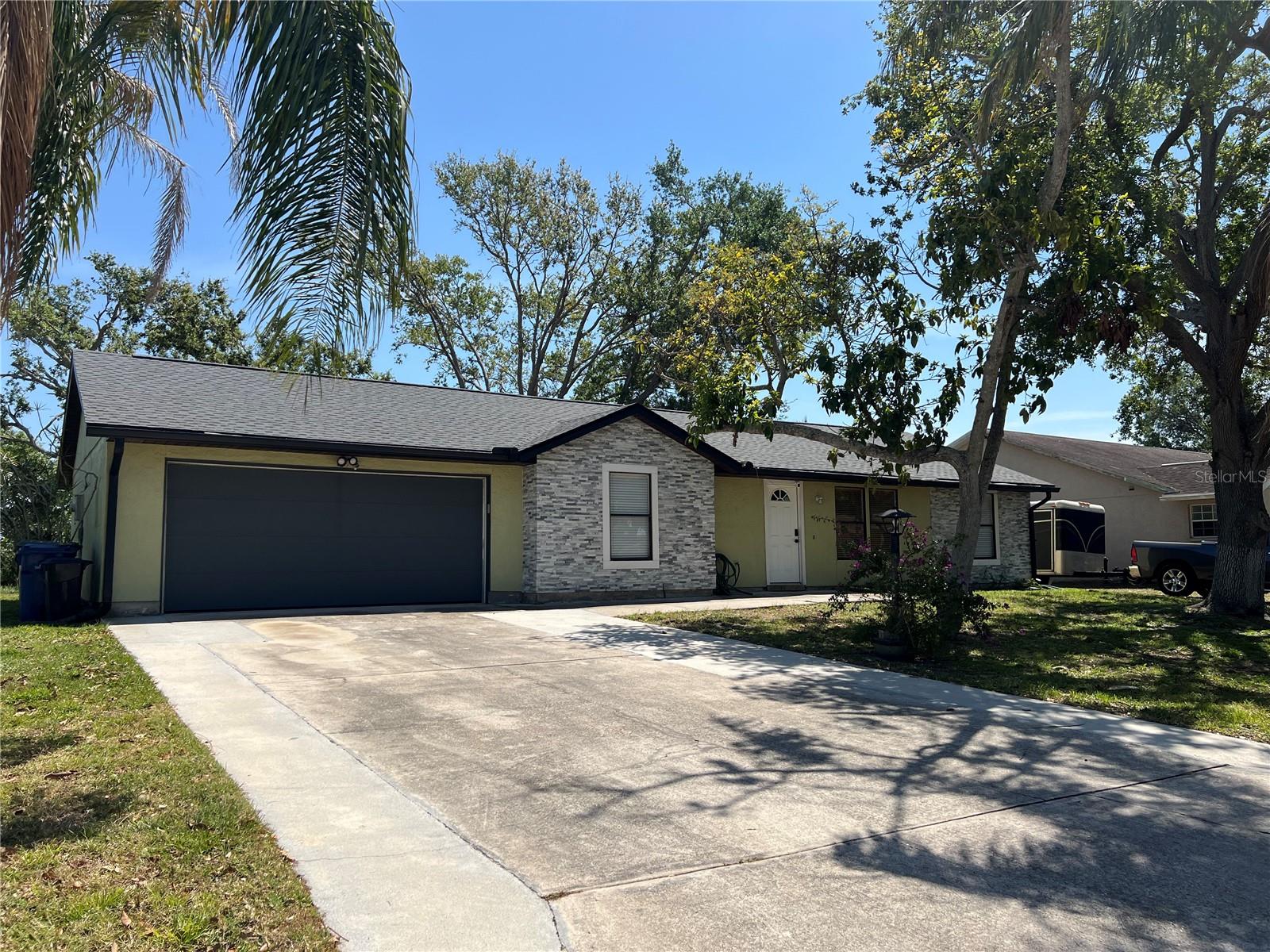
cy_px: 476
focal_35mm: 26
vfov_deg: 53.1
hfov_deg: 67.3
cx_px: 635
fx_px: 954
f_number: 1.5
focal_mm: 5.7
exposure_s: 1/4274
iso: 50
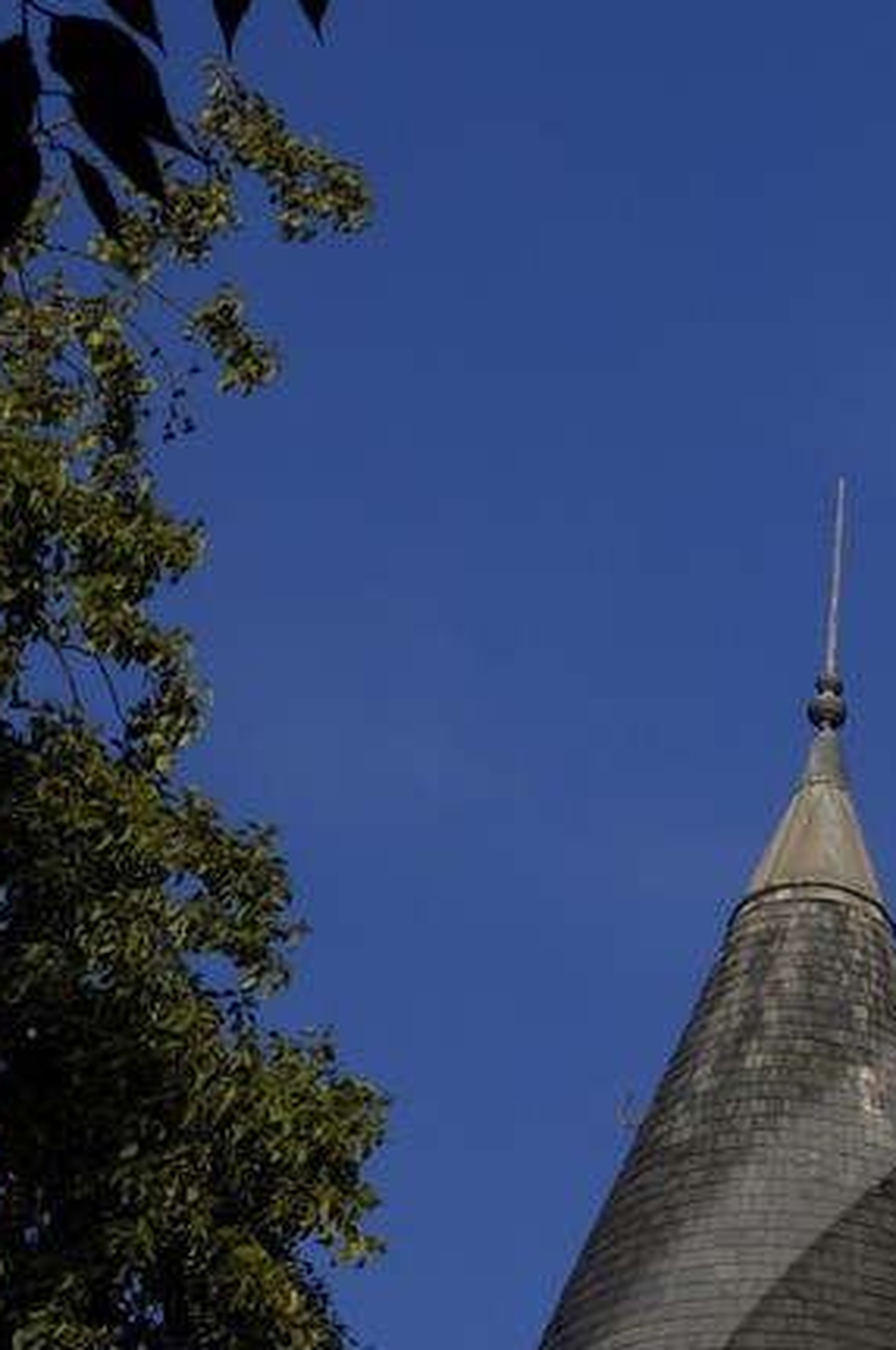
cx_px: 1425
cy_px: 1851
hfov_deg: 7.5
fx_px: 6666
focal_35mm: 178
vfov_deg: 11.2
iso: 100
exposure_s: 1/125
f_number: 13
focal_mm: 32
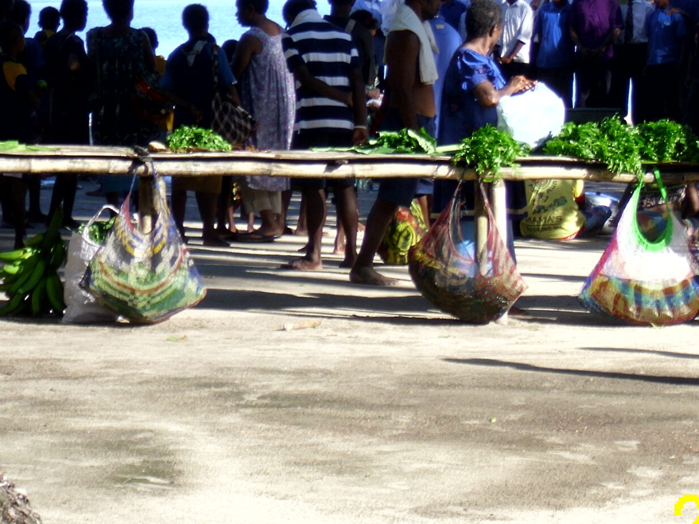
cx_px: 674
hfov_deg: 9.0
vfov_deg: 6.8
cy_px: 116
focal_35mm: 219
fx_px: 4422
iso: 50
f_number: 5.6
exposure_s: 1/103
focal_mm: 18.6
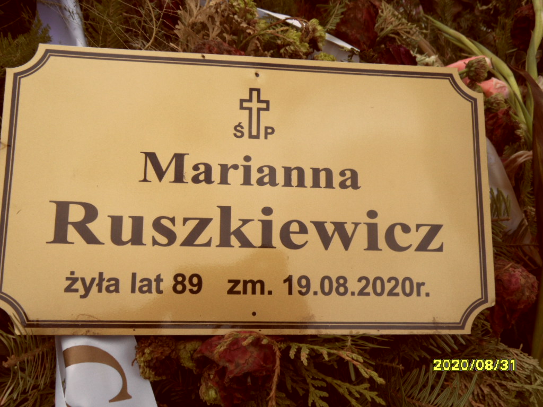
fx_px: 502
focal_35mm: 32
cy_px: 204
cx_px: 272
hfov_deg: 56.8
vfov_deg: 44.2
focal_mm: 5.3
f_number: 3.4
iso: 80
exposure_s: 1/1000
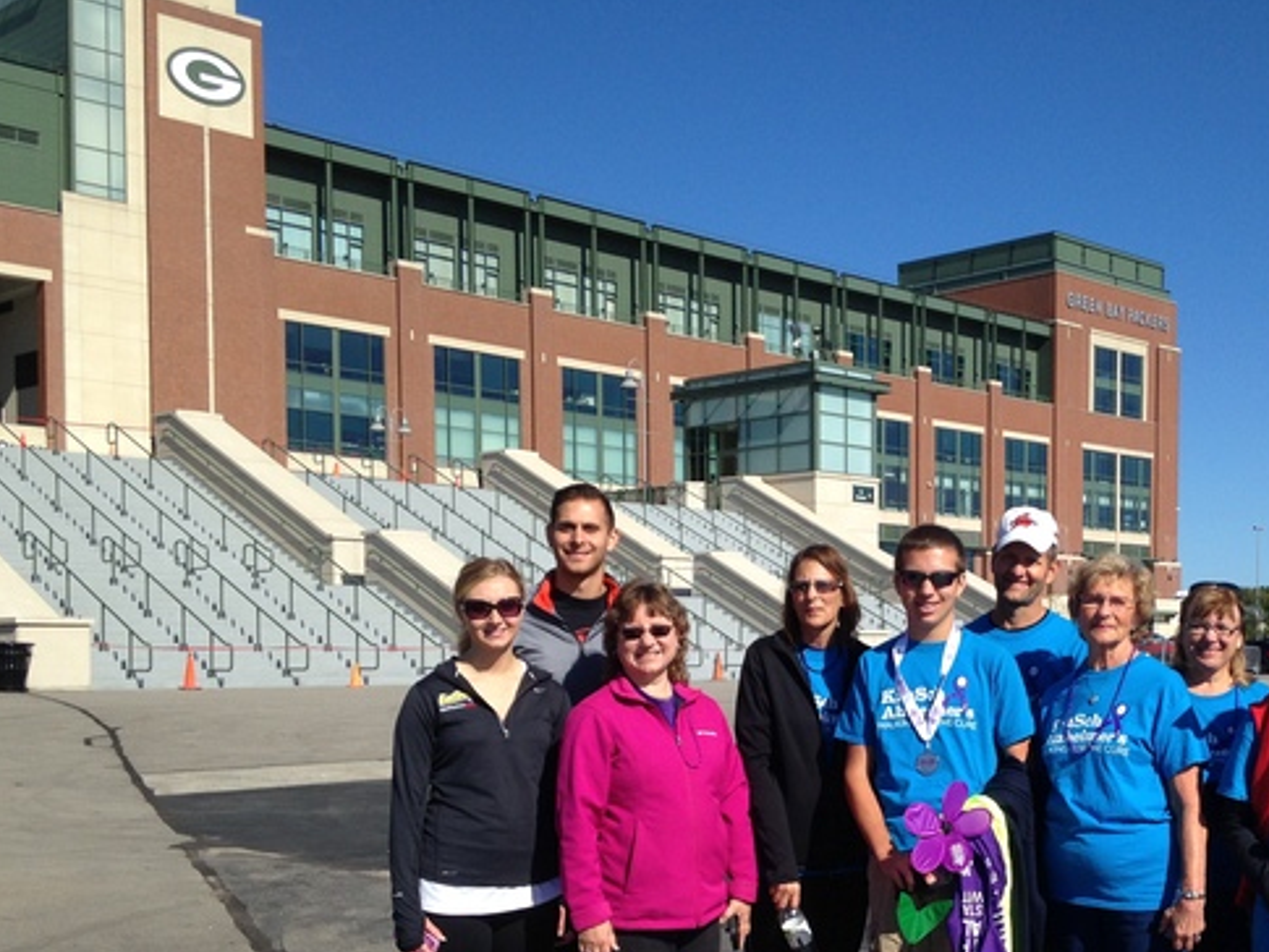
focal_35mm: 49
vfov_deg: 29.3
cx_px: 869
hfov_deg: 38.4
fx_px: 1797
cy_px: 698
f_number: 2.4
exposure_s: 1/2008
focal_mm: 4.12
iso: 50
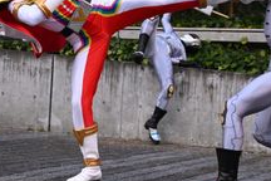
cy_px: 24
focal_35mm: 103
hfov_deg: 19.8
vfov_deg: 13.2
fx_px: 775
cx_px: 132
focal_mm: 48
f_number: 6.3
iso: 6400
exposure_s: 1/640
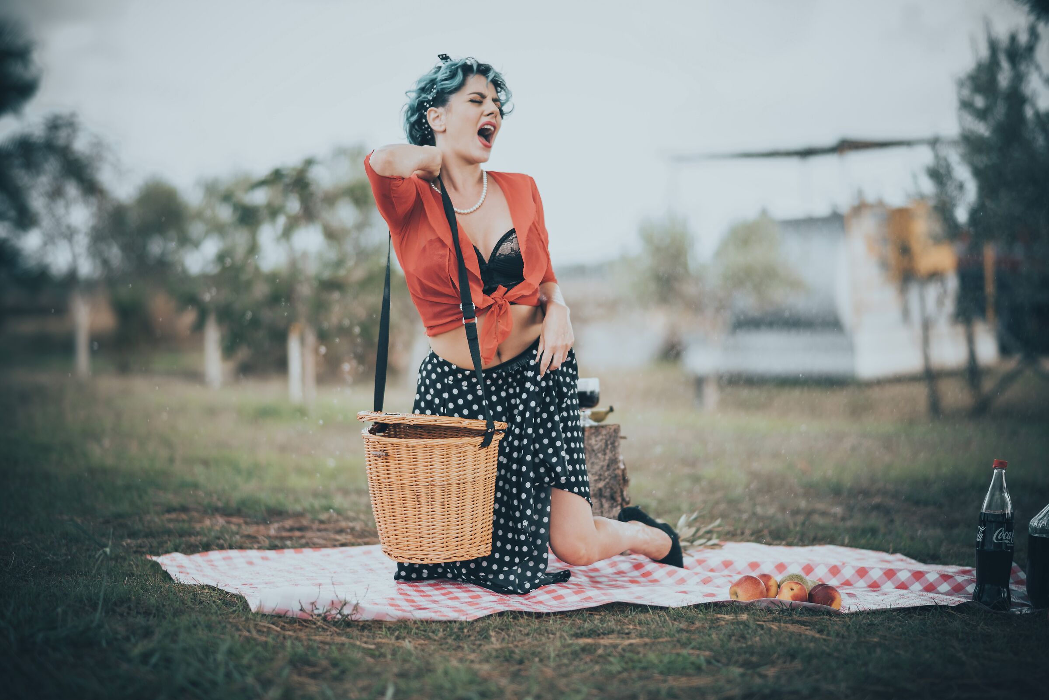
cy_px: 350
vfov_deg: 16.1
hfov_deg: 23.9
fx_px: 2478
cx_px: 524
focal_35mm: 85
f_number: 1.4
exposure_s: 1/2500
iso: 400
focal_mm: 85
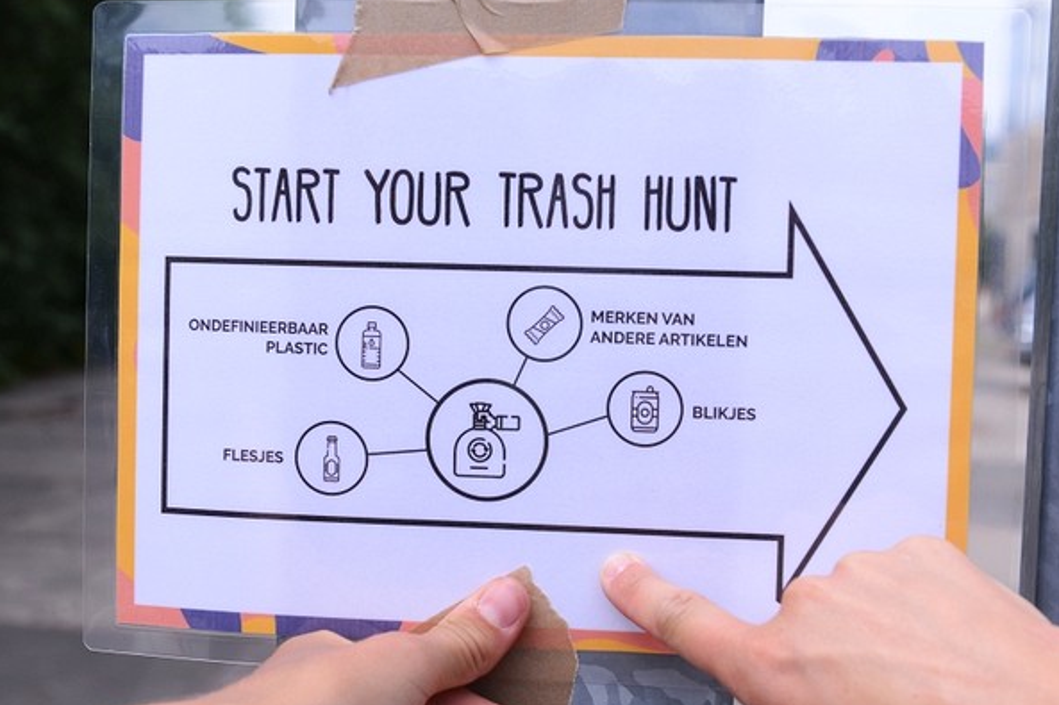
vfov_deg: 21.2
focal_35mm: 64
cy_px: 385
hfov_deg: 31.4
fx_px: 1882
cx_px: 529
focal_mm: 48
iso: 250
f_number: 6.3
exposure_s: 1/500
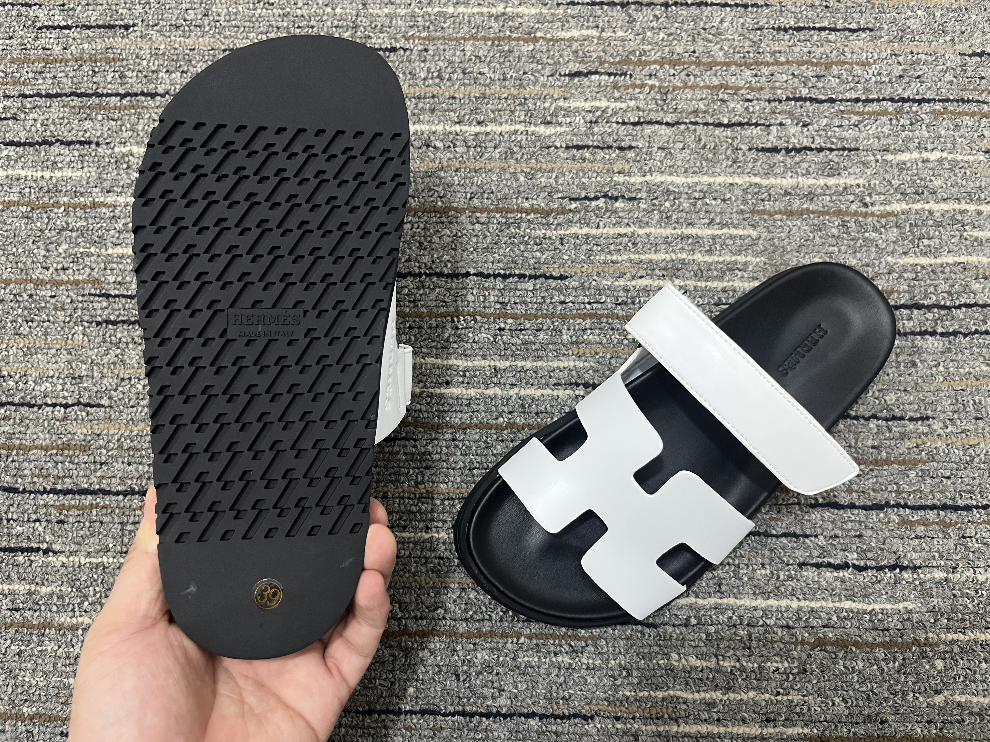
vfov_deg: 53.1
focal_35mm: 26
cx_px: 495
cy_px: 371
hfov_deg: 67.3
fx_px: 744
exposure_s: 1/50
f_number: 1.6
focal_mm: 5.1
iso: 200
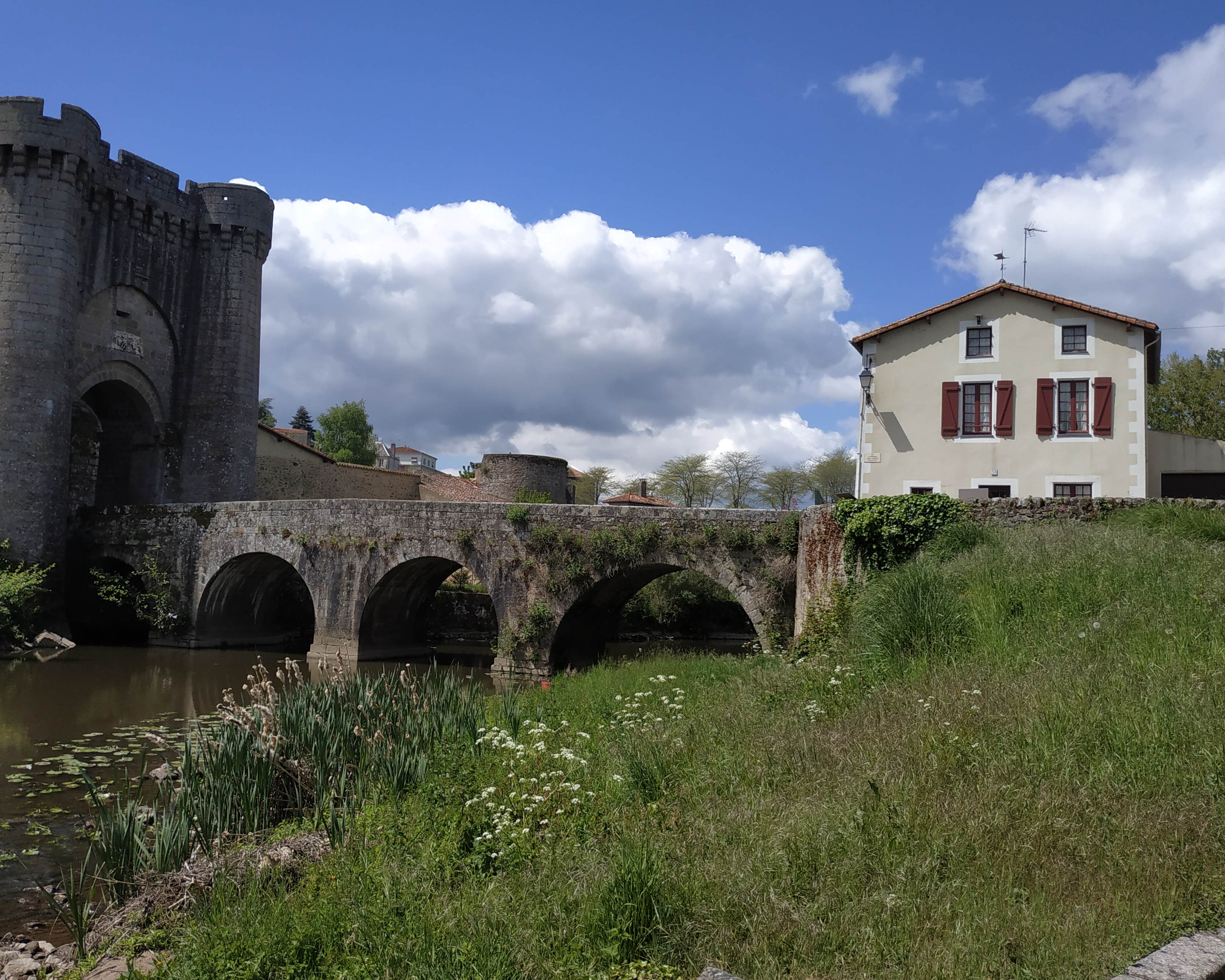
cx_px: 571
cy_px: 462
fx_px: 1015
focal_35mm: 28
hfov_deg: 62.2
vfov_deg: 51.5
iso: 100
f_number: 1.9
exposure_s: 1/2863
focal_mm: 3.94
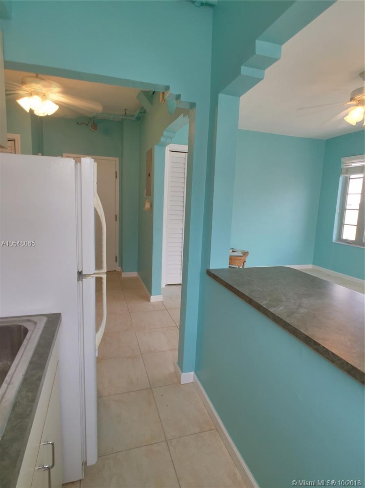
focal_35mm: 29
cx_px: 182
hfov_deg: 48.2
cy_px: 244
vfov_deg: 61.7
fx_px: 408
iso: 32
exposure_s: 1/120
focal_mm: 4.15
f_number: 2.2
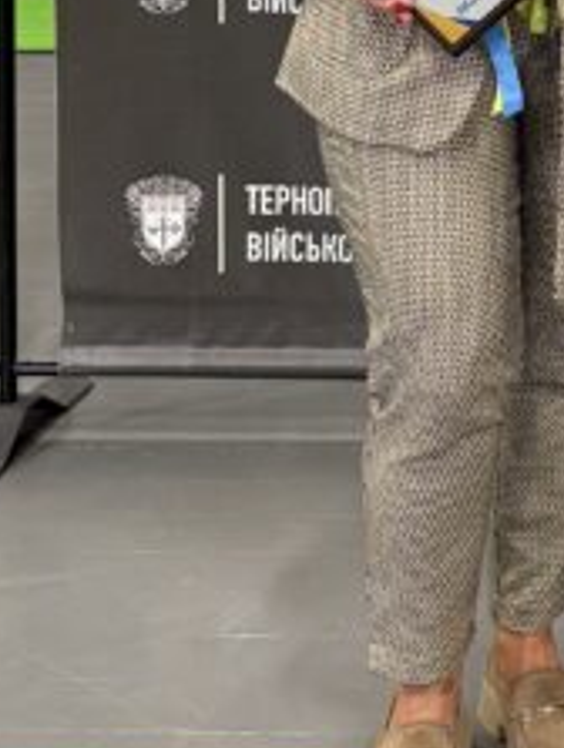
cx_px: 967
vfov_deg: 16.8
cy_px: -242
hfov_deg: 12.5
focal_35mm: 110
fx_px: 2383
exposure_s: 1/66
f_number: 1.78
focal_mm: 6.76
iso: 200
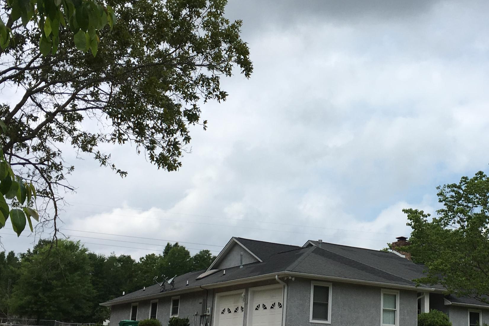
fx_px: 747
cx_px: 355
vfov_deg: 24.6
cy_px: 186
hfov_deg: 35.6
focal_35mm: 55
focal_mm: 4.15
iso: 25
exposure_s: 1/2481
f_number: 2.2
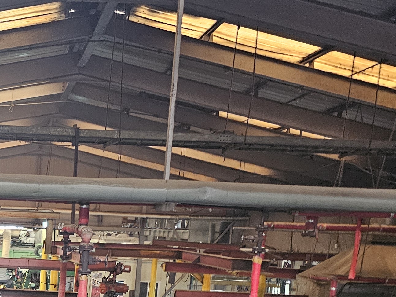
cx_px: -14
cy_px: 365
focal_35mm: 71
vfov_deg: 19.4
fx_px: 812
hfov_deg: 25.8
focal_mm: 6.3
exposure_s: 1/30
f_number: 1.7
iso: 640
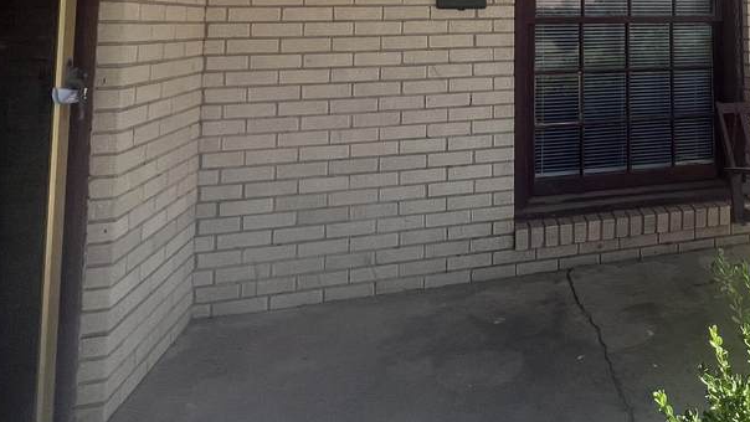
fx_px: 597
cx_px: 664
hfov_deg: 56.2
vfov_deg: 34.5
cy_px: -24
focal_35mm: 30
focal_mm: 1.57
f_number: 1.8
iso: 32
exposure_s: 1/334
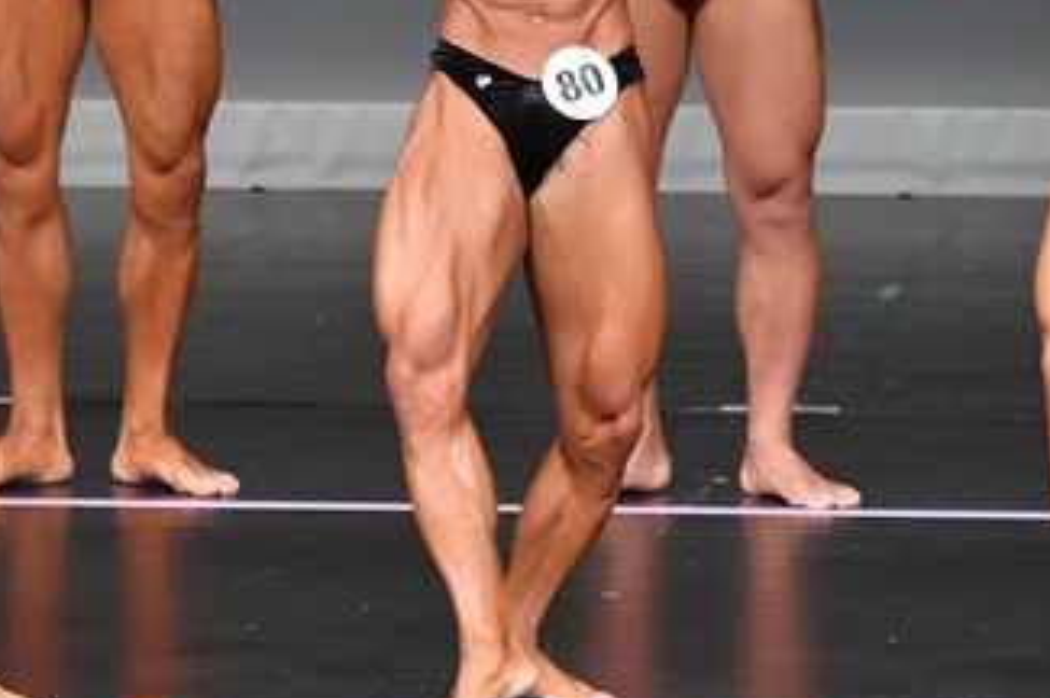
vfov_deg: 1.8
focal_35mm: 752
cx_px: 509
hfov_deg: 2.7
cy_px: 184
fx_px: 21911
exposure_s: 1/400
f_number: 5.6
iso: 5000
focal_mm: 210
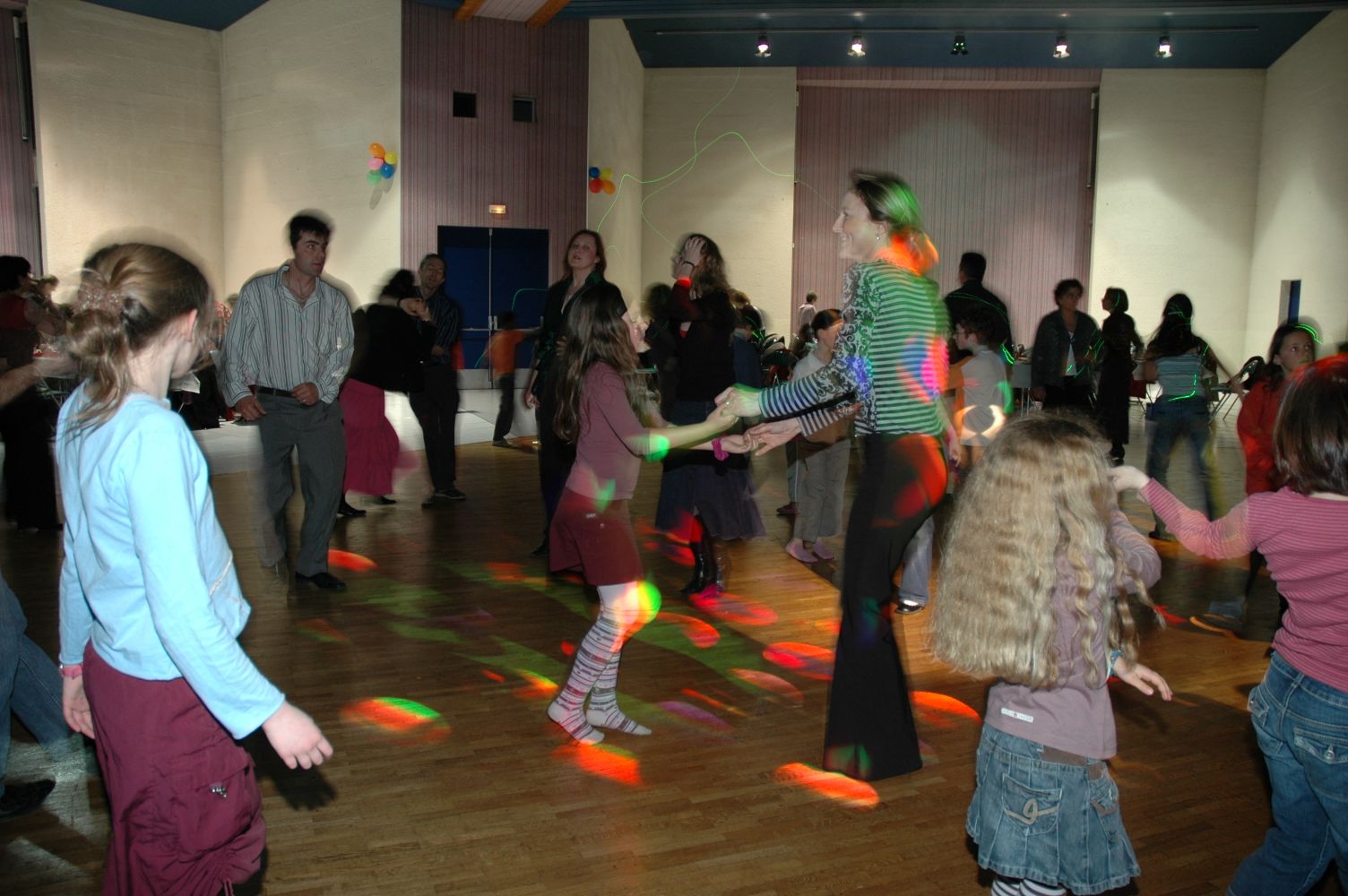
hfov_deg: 67.4
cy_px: 448
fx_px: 1010
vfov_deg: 47.8
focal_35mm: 27
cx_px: 674
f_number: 3.5
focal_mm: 18
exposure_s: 1/5
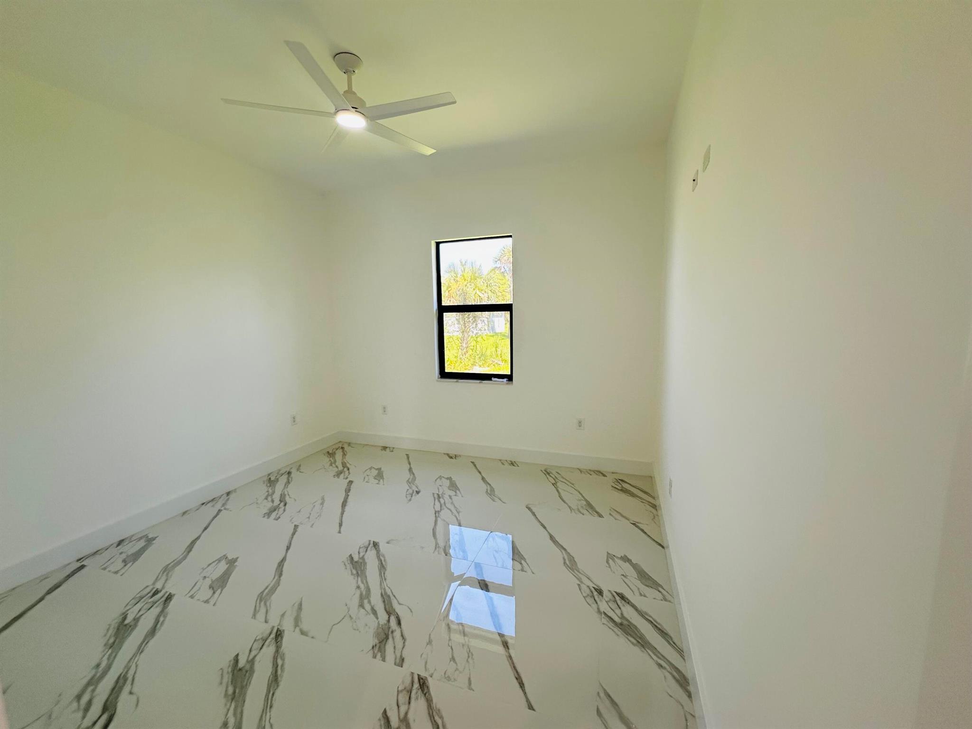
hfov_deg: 102.1
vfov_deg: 85.7
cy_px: 364
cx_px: 486
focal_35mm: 14
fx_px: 393
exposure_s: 1/120
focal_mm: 2.22
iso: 80
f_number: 2.2
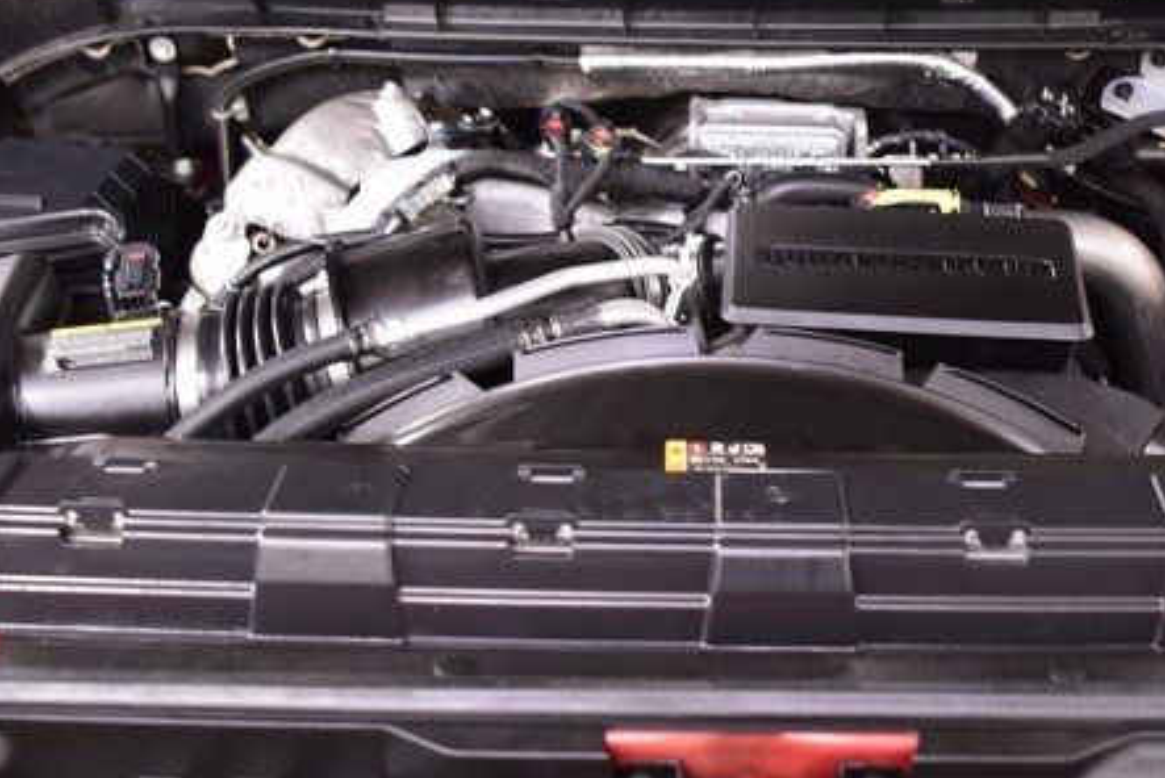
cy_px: 269
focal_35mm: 52
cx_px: 728
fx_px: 1684
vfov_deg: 25.9
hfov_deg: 37.9
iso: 1600
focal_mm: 24
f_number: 2.8
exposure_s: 1/25
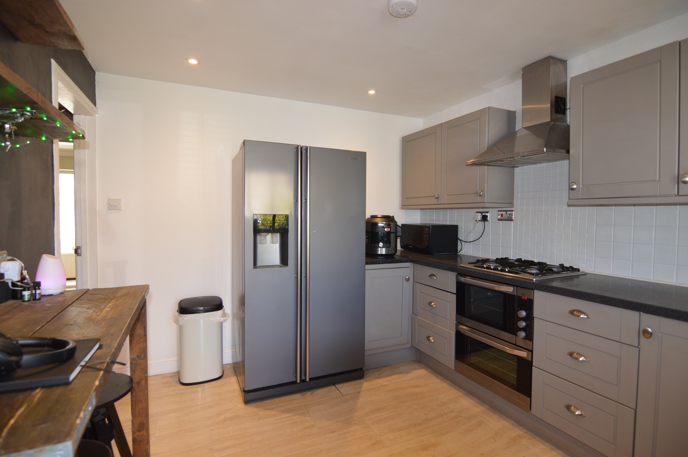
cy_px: 228
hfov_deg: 95.0
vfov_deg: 72.0
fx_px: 315
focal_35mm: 16
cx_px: 344
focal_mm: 11
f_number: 4
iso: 400
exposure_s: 1/60
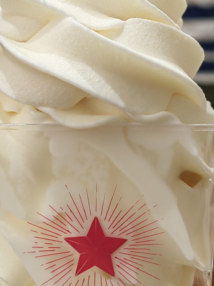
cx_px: 118
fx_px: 660
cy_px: 57
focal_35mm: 80
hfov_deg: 18.4
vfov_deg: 24.0
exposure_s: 1/100
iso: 80
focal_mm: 5.54
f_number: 1.8
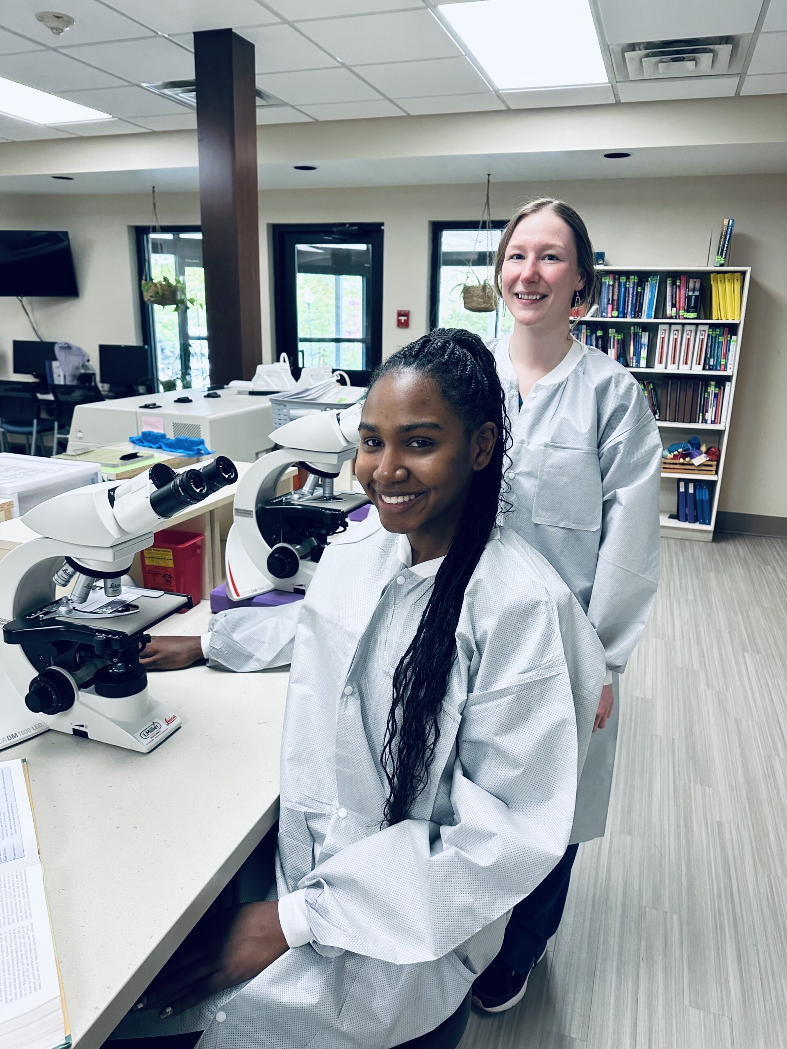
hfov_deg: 56.8
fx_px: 728
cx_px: 394
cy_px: 524
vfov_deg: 71.6
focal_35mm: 24
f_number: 1.78
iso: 200
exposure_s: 1/120
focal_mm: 6.86
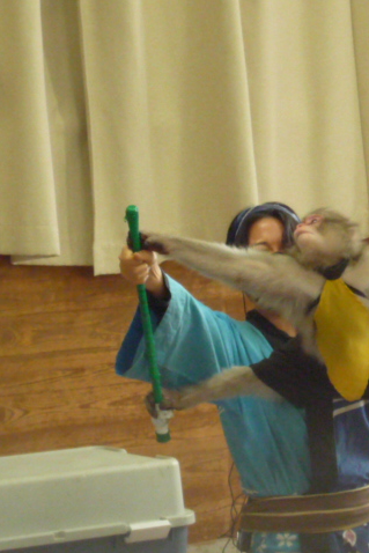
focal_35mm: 188
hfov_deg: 7.3
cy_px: 276
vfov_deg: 10.9
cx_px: 326
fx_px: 2888
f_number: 4.9
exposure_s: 1/30
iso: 400
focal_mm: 13.2
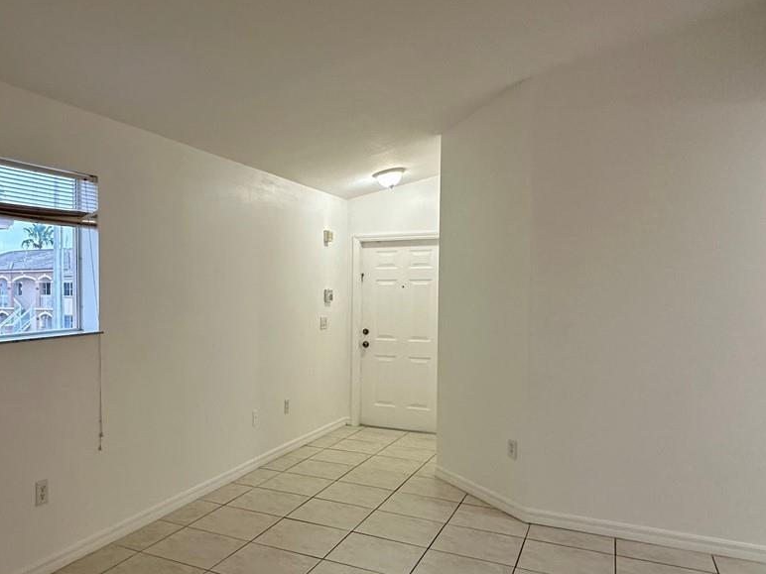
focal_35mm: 29
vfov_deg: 48.1
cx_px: 220
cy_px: 320
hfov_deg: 59.3
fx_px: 642
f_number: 2.2
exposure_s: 1/60
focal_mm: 2.22
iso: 160
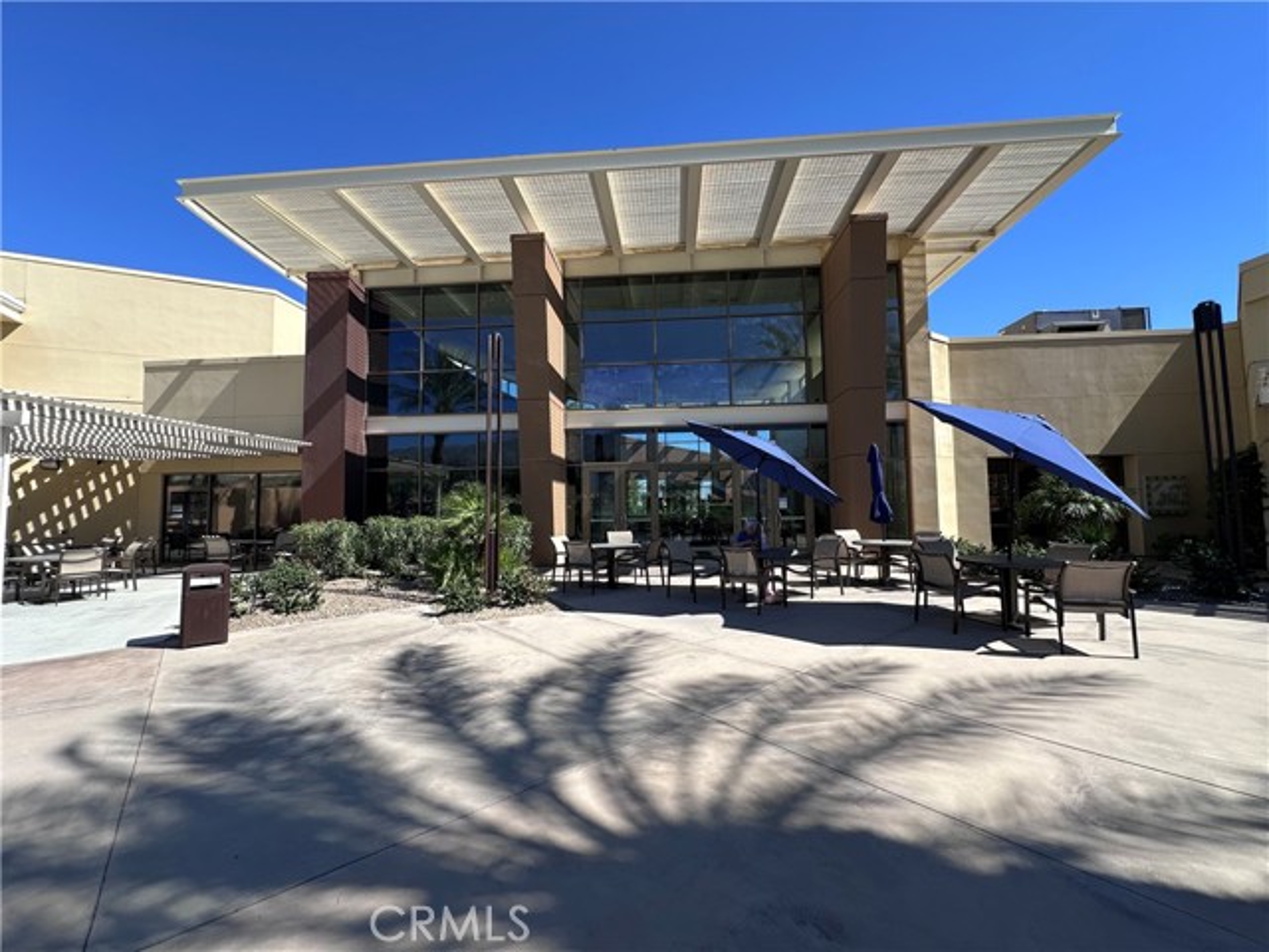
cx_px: 634
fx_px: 513
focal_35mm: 14
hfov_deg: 102.1
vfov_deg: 85.7
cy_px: 476
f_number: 2.2
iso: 40
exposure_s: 1/1072
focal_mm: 2.22
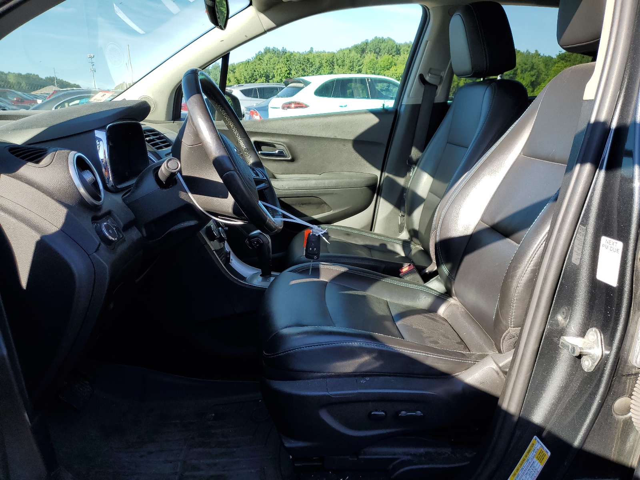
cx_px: 320
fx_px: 481
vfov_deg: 53.1
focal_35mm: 26
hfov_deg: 67.3
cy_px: 240
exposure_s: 1/769
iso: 50
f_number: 1.5
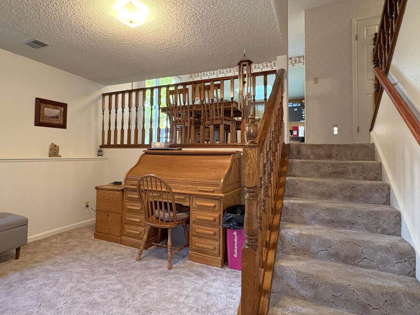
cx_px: 197
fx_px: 230
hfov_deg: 84.6
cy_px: 144
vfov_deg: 68.5
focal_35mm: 19
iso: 400
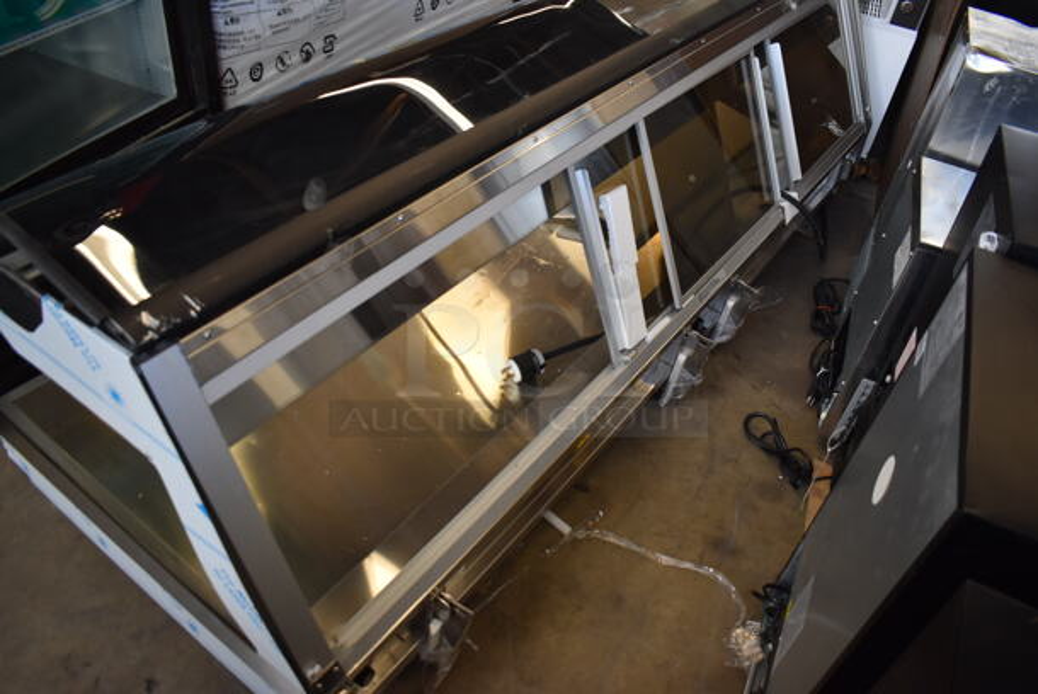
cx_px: 519
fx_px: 779
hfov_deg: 67.3
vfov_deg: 48.0
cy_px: 347
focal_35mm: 27
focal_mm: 18
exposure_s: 1/250
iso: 800
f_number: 3.5
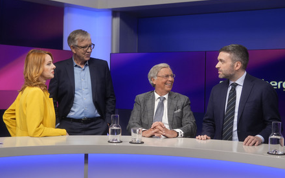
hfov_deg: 42.6
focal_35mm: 47
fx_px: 365
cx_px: 142
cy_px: 96
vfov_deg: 27.4
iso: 640
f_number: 2.2
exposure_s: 1/250
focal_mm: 30
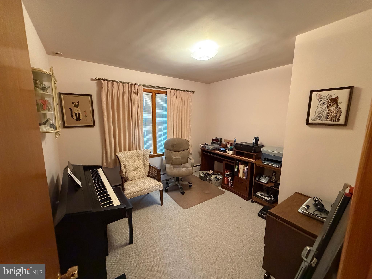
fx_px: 150
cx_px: 186
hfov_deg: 102.1
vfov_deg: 85.7
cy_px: 140
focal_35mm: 14
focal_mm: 2.22
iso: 640
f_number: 2.2
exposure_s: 1/60
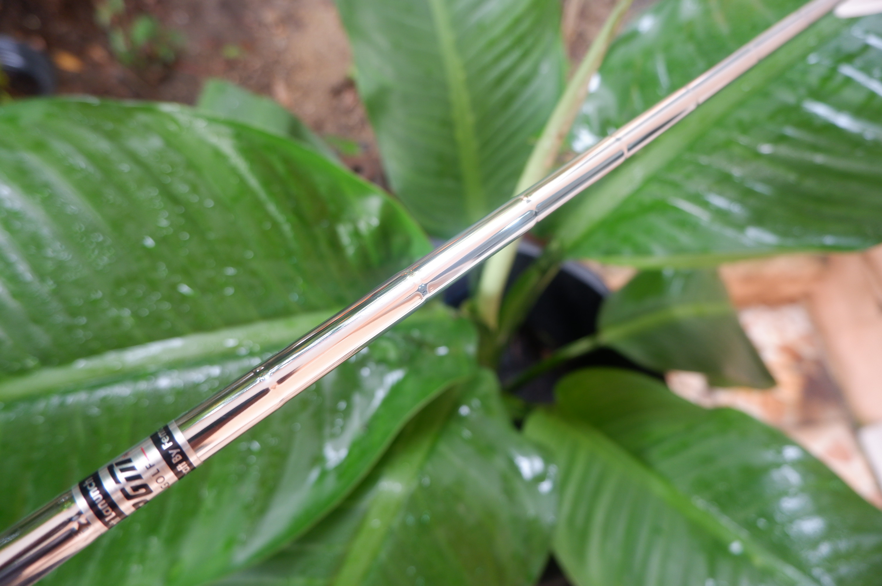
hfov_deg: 76.1
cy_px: 293
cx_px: 441
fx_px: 563
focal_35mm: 23
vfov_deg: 55.0
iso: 500
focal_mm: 15
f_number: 3.5
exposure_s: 1/25
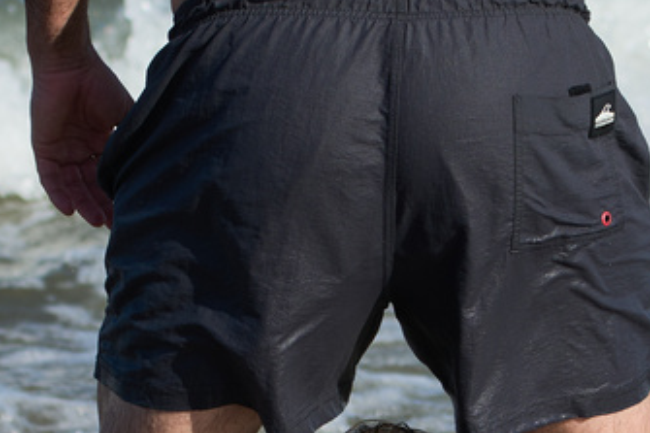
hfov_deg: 4.5
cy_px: 519
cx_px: 398
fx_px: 8283
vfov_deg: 3.0
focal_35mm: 459
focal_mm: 100
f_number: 4.5
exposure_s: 1/1250
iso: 100
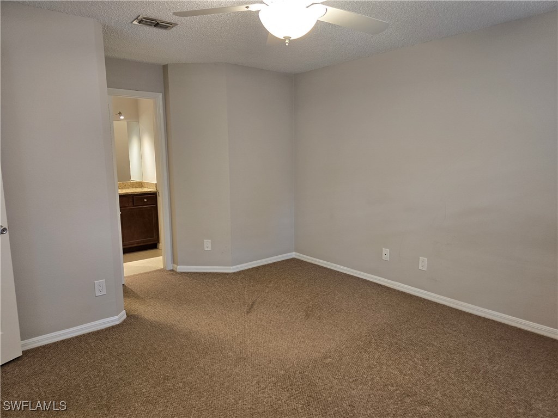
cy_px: 209
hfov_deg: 73.9
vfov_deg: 58.9
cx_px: 279
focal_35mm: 23
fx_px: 371
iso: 250
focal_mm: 6.3
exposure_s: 1/120
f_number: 1.7
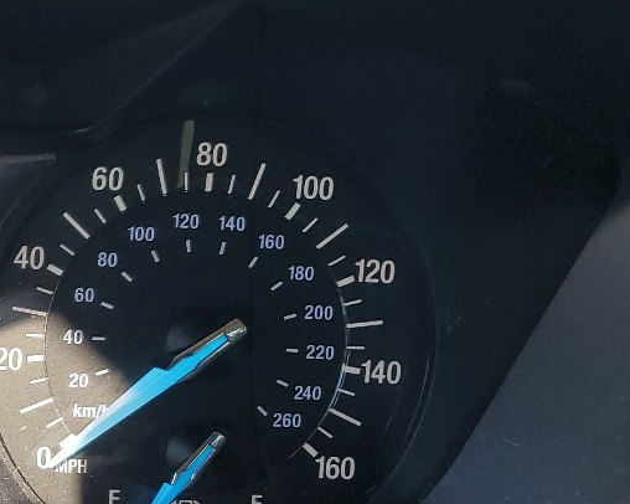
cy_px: 416
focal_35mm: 80
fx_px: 1491
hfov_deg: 21.1
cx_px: -239
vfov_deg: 18.9
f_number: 1.5
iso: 50
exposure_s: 1/345
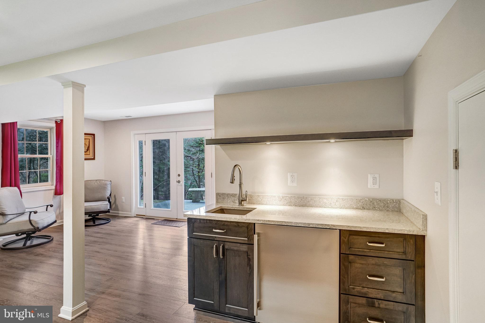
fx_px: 256
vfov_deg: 64.5
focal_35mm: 19
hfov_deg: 86.9
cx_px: 242
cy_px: 162
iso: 1250
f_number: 8
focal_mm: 19
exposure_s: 1/6
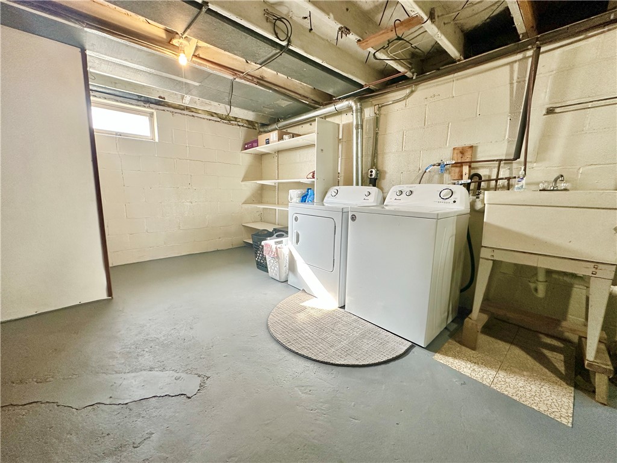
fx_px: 250
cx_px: 308
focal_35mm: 14
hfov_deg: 102.1
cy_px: 232
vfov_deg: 85.7
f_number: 2.2
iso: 160
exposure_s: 1/60
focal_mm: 2.22
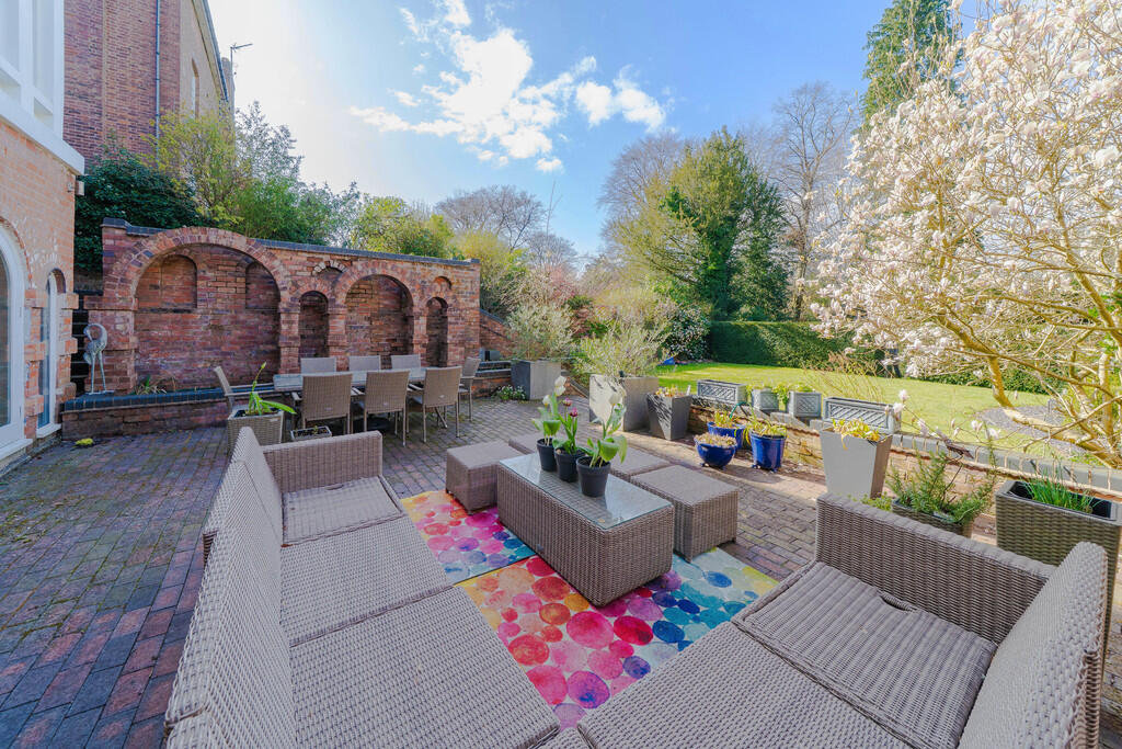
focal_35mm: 12
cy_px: 374
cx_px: 561
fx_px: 374
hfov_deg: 112.6
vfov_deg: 90.0
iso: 100
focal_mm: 12
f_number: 6.7
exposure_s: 1/90
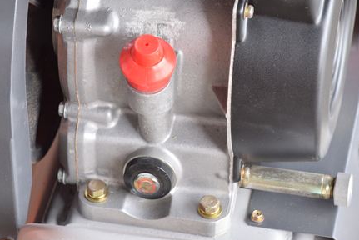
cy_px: 107
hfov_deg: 11.8
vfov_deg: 7.9
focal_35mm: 174
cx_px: 153
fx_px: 1736
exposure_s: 1/200
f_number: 6.3
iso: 1250
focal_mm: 100
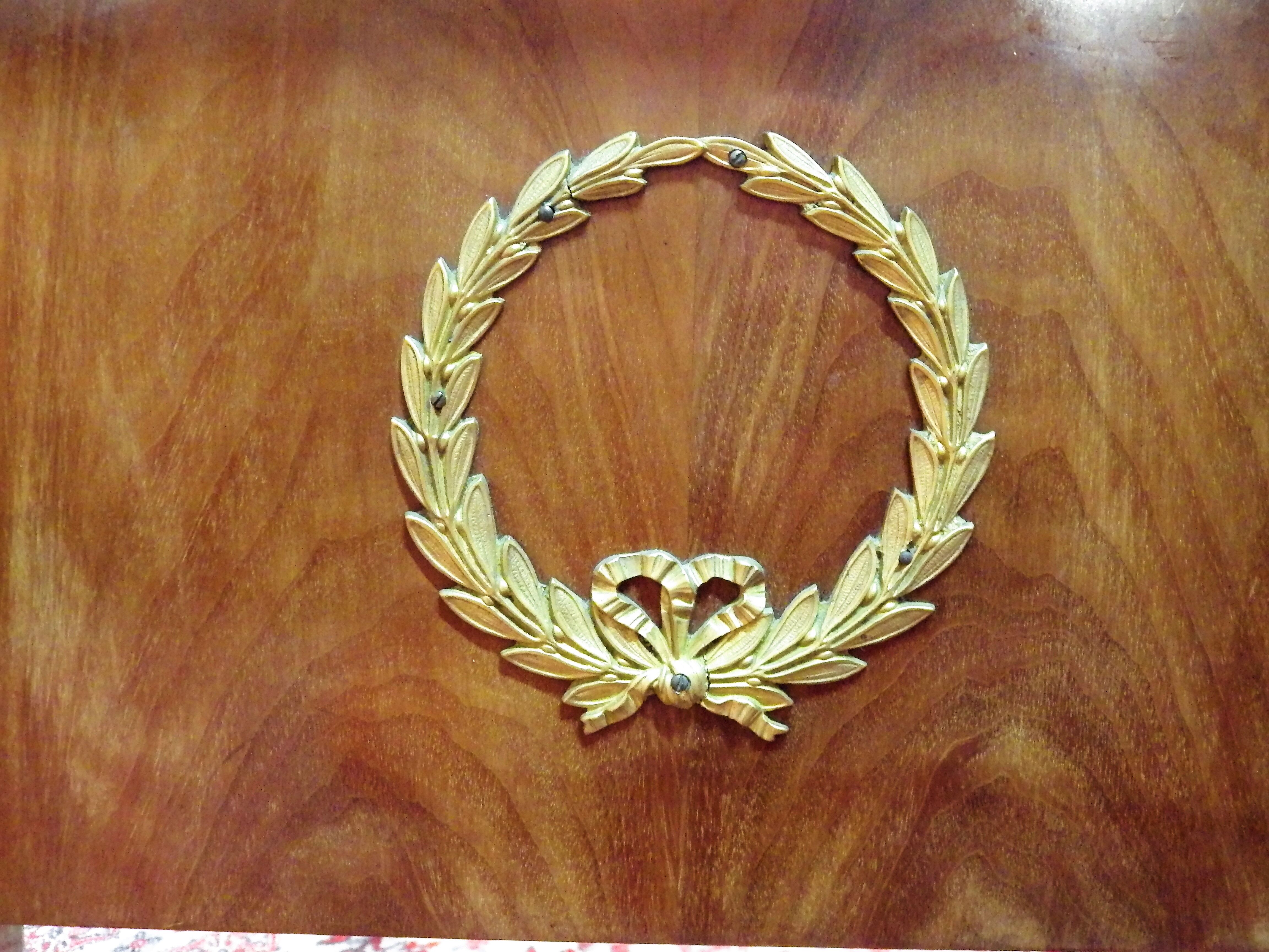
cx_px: 634
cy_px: 476
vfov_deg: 41.8
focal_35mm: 34
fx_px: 1246
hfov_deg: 54.0
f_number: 3.4
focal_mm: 6.2
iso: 1600
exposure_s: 1/5
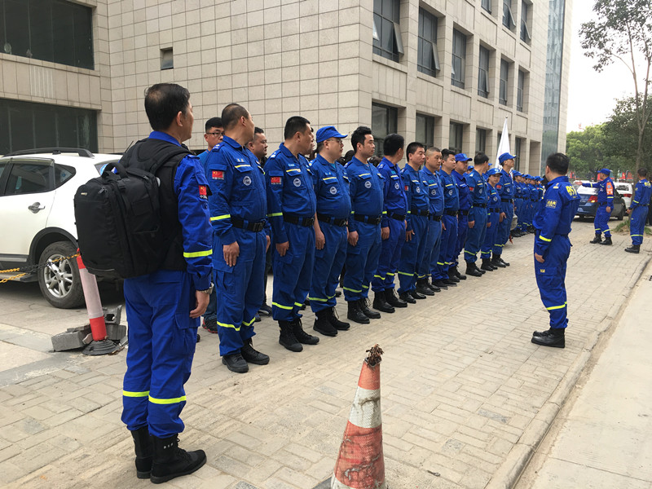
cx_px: 326
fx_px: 546
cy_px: 244
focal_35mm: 29
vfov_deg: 48.2
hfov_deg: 61.7
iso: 32
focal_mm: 4.15
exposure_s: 1/100
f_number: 2.2
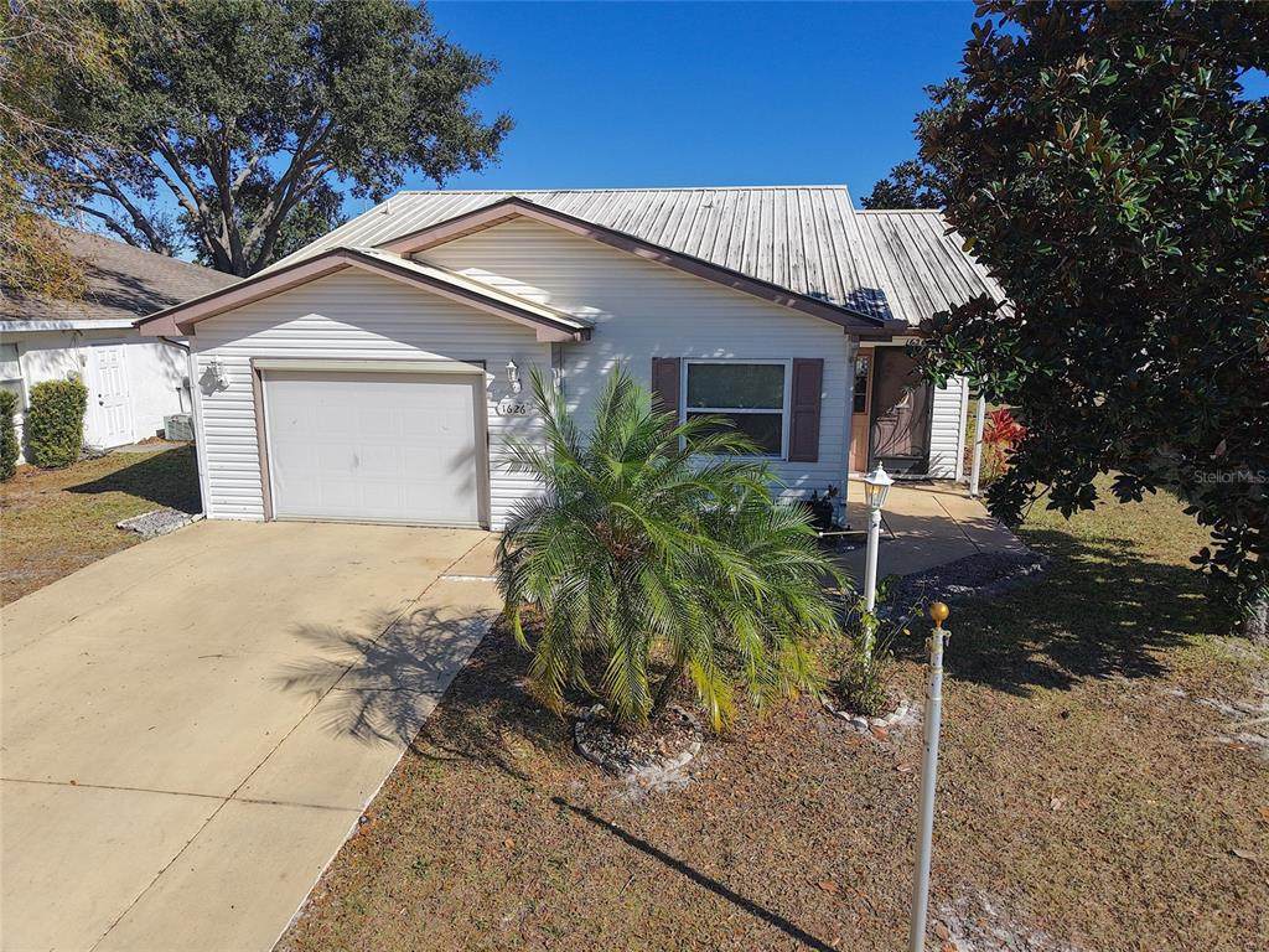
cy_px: 476
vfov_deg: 56.8
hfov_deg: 71.6
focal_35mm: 24
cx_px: 634
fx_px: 880
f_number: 1.8
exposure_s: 1/6400
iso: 100
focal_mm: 8.67
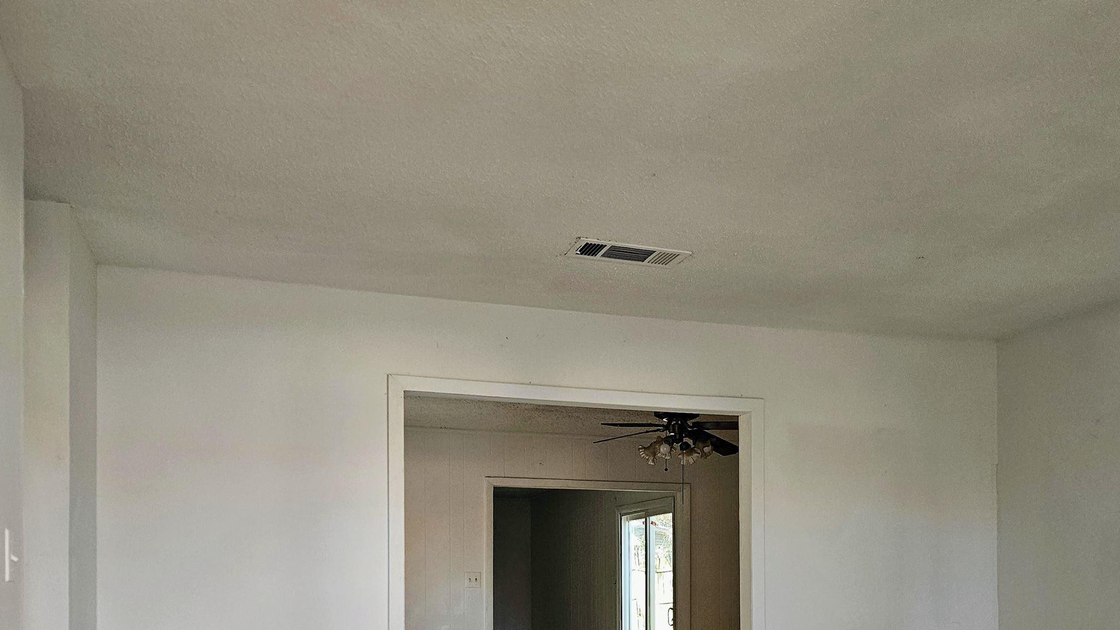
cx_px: 617
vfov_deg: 30.4
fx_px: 1099
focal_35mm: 37
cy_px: 582
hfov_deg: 53.9
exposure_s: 1/120
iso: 250
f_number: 1.8
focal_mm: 5.4
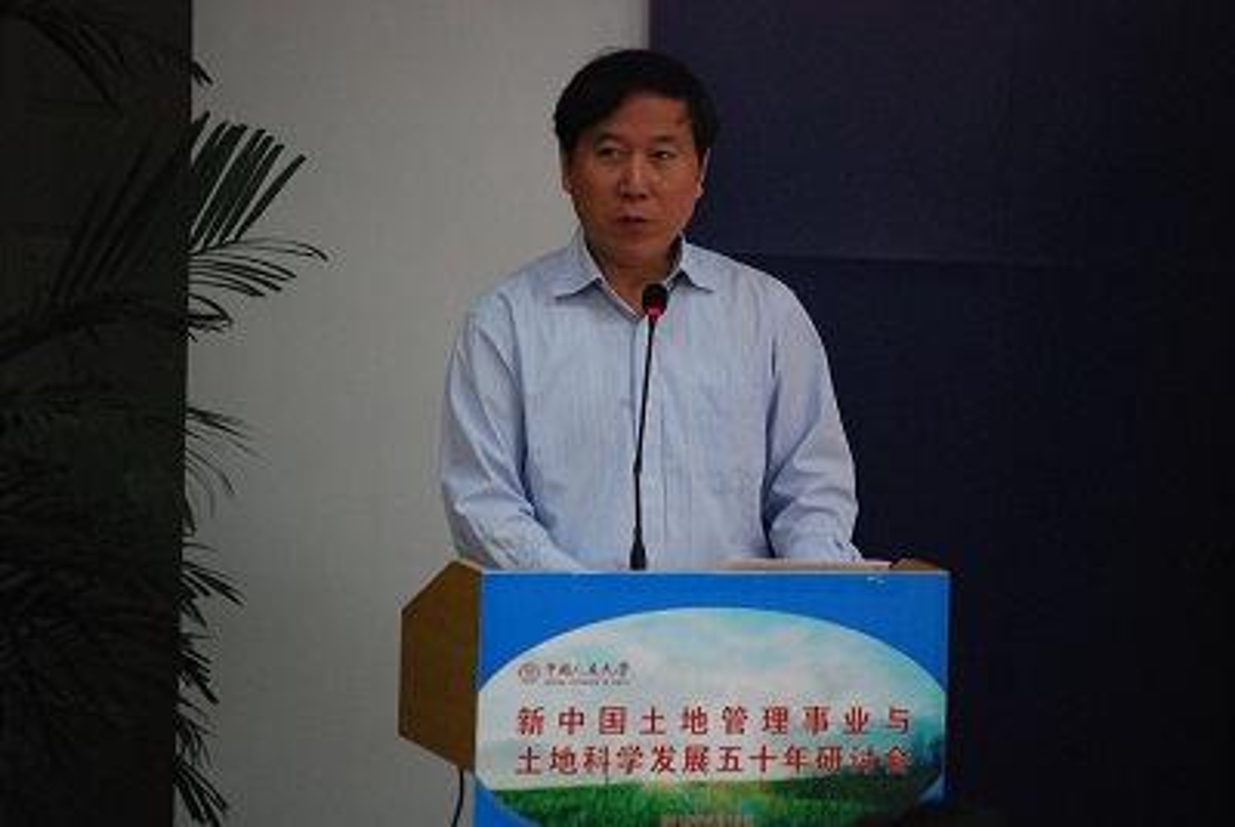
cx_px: 618
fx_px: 8245
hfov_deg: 8.6
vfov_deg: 5.7
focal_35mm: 240
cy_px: 414
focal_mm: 160
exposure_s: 1/60
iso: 1600
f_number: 5.3
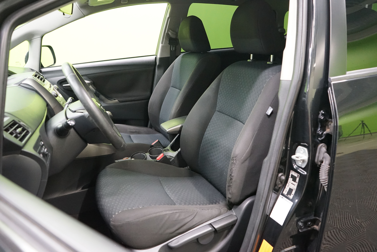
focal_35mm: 28
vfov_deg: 46.4
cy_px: 126
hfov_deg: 65.5
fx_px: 293
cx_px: 188
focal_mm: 28
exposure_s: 1/50
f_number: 5
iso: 6400
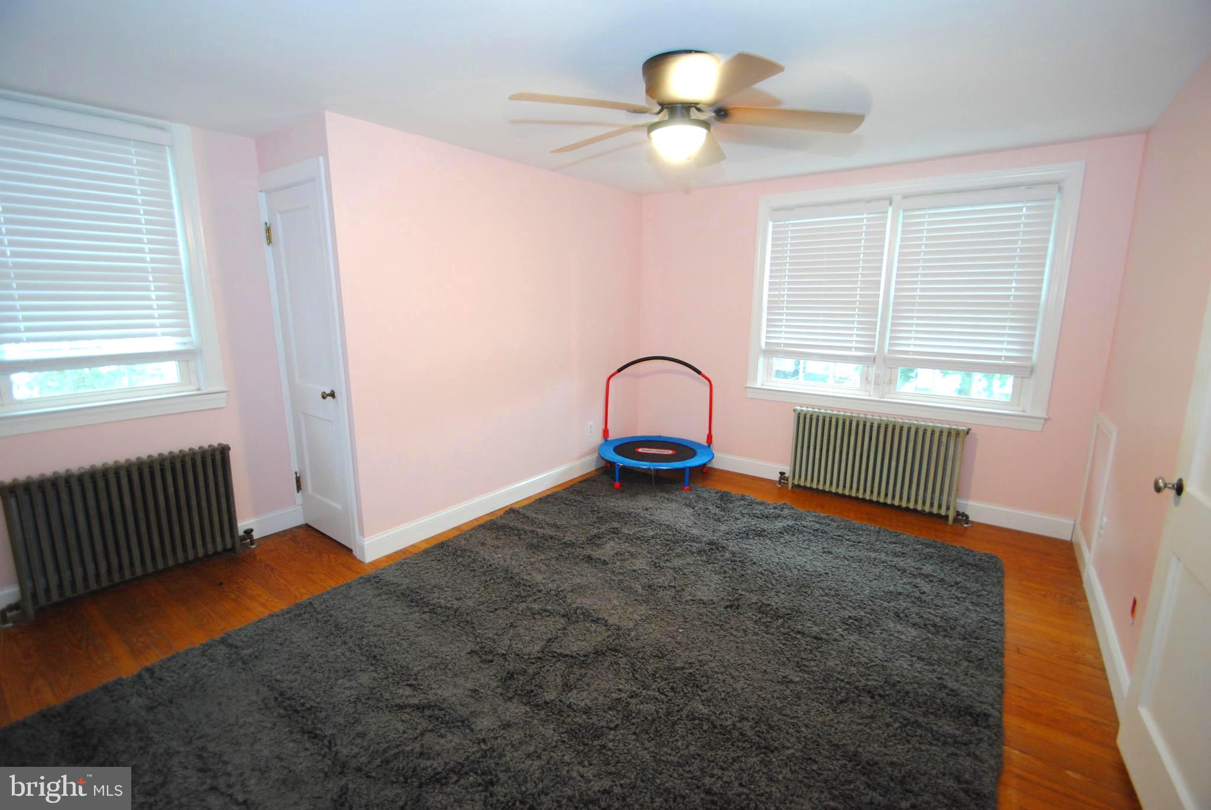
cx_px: 606
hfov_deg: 100.3
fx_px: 505
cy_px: 405
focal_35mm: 15
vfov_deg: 77.5
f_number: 3.5
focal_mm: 10
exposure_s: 1/6
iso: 400
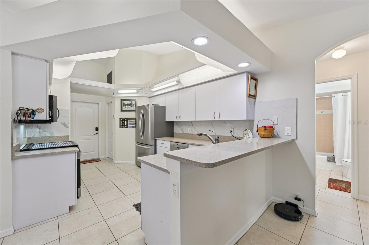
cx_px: 184
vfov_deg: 81.1
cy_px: 122
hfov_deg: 104.3
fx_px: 143
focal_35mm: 14
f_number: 8
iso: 400
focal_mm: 14
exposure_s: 1/25
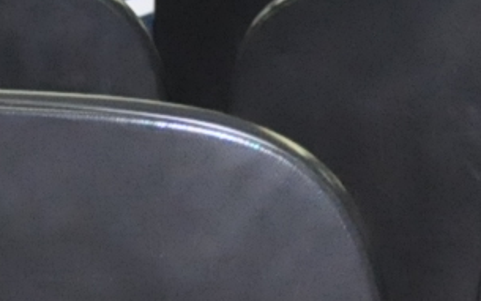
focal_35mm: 343
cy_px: -651
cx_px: -465
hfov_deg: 6.0
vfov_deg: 3.7
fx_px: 4499
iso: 2000
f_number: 4.2
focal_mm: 32
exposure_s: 1/60
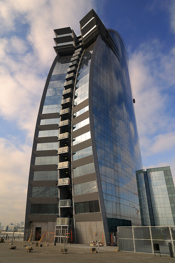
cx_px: 86
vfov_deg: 86.8
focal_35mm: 19
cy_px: 138
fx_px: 139
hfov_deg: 64.6
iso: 200
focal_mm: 12
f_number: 9
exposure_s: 1/400
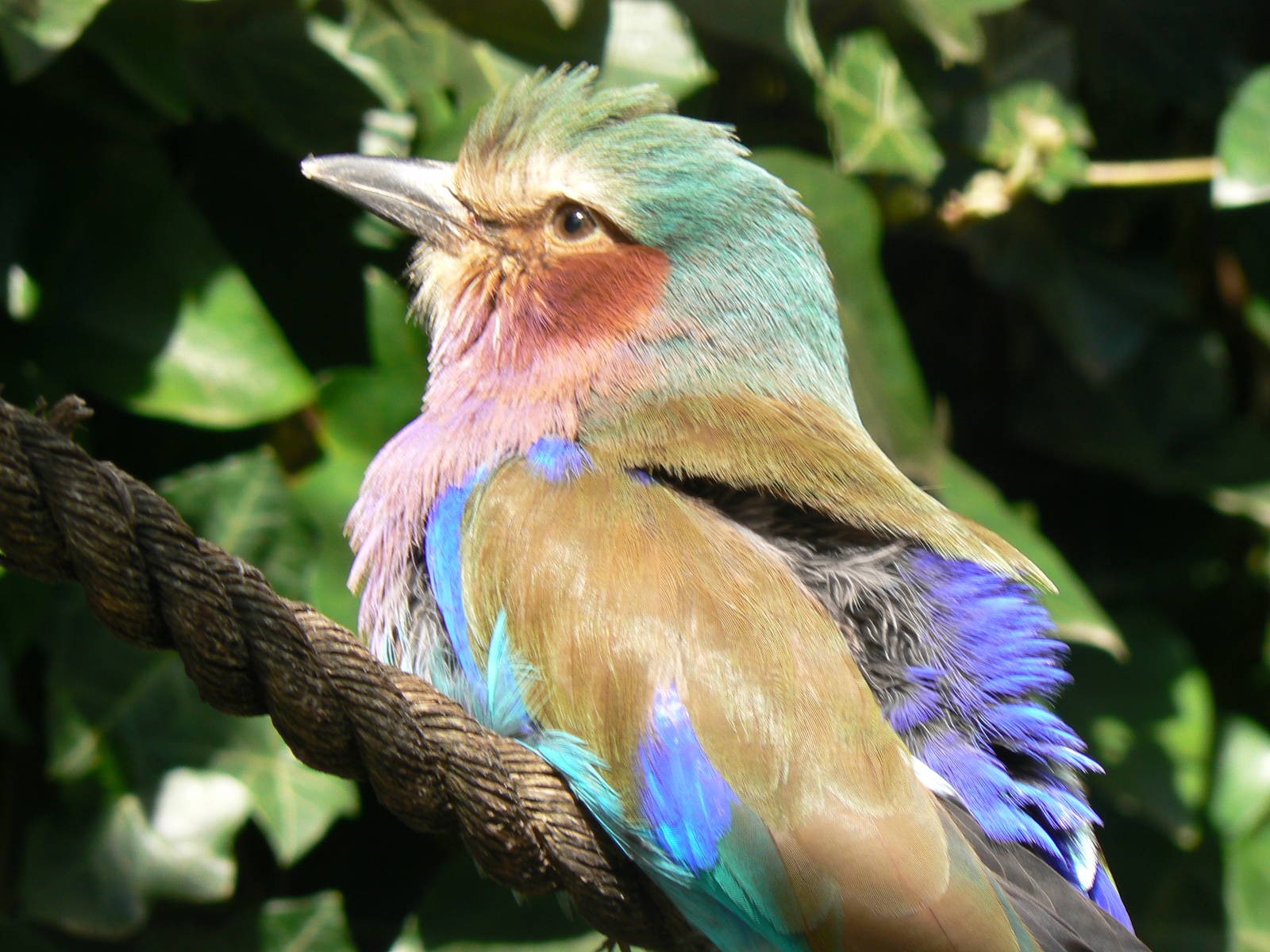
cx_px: 635
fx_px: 12988
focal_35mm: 354
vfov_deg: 4.2
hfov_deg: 5.6
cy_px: 476
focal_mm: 59
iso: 80
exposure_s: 1/125
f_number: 4.5
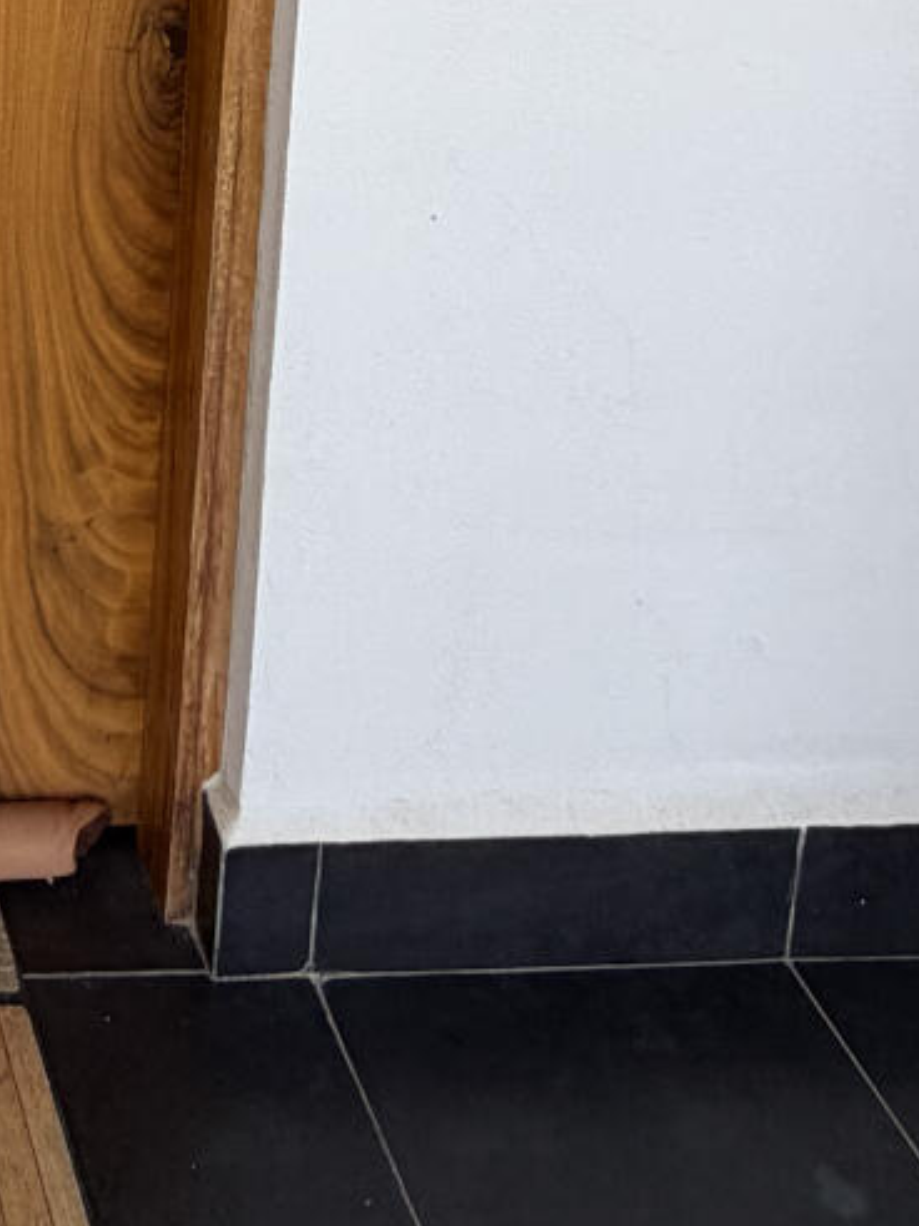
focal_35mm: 57
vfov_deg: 25.3
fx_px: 2019
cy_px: -629
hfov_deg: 21.5
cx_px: -455
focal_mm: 2.22
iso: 64
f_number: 2.2
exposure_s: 1/430
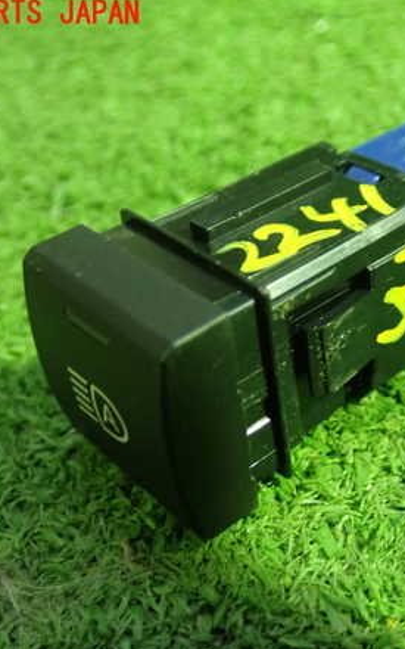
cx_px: 314
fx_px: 918
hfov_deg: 24.5
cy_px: 327
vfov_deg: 38.9
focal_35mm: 52
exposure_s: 1/25
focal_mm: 6.37
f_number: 2.5
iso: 800
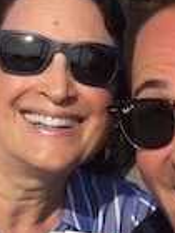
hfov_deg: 17.3
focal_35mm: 85
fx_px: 573
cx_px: 118
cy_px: 110
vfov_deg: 23.0
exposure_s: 1/2088
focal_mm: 2.65
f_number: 2.2
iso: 32
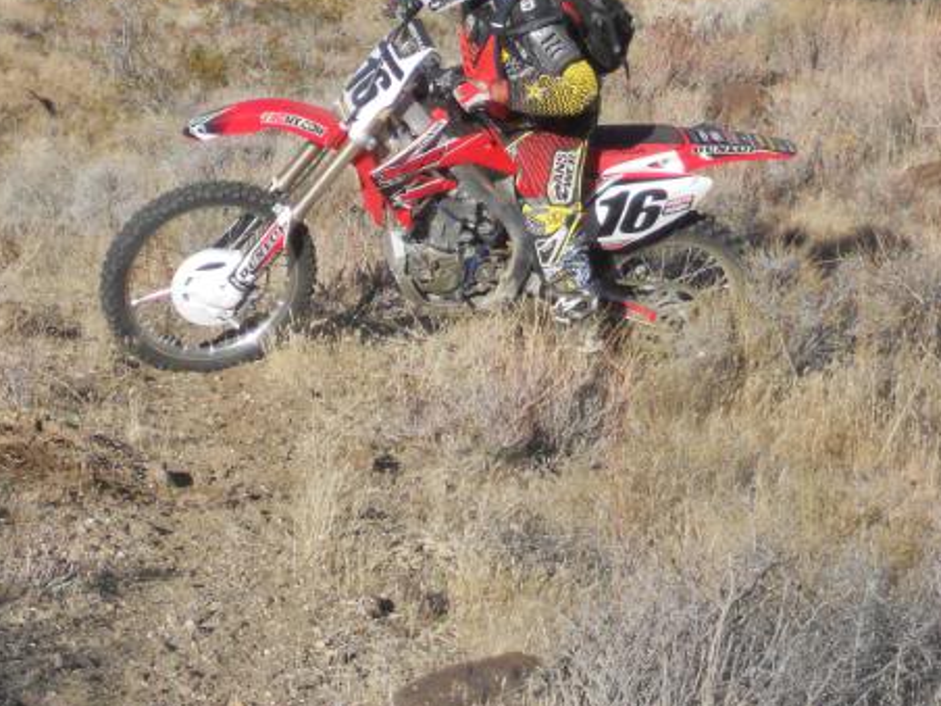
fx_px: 5192
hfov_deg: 10.4
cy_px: 160
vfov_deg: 7.8
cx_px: 389
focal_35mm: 191
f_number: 5.9
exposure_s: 1/500
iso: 80
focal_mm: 19.6
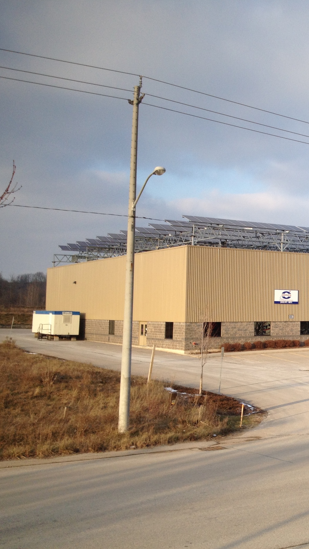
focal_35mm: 51
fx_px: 743
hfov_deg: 22.1
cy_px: 274
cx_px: 349
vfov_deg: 40.6
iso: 50
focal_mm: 4.28
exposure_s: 1/370
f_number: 2.4
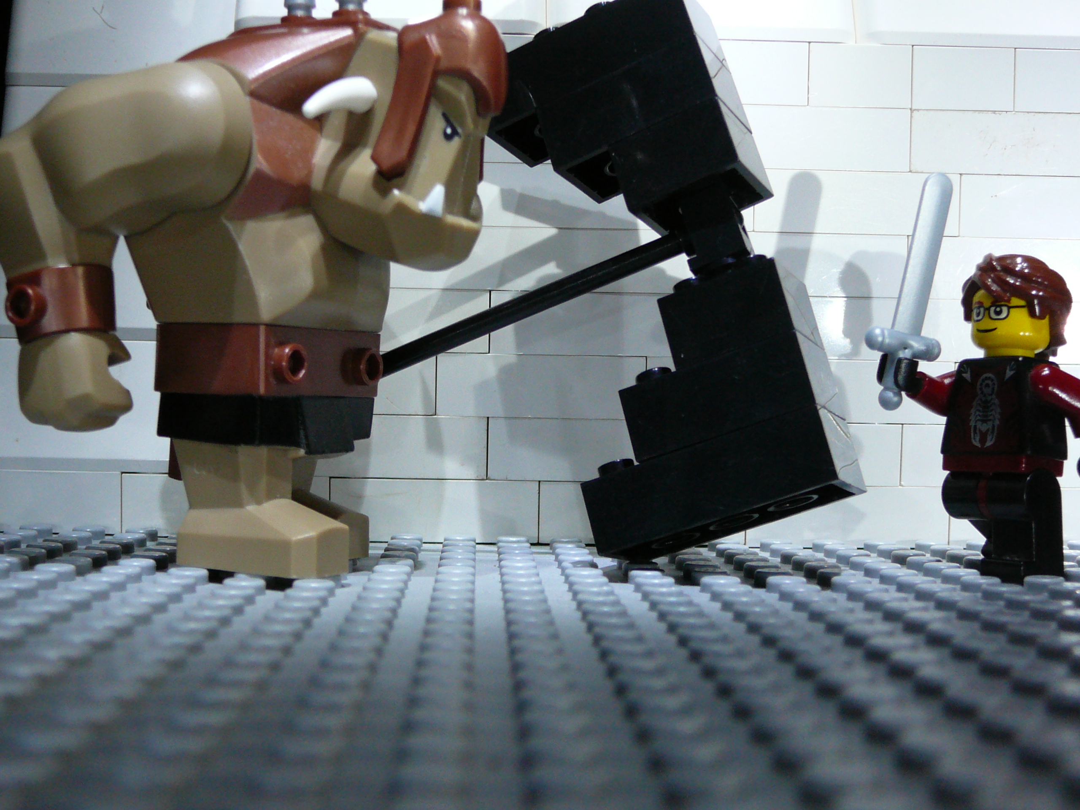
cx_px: 540
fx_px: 1529
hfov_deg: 38.9
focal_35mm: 49
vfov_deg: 29.7
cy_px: 405
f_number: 3.4
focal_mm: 7.3
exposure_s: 1/15
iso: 200
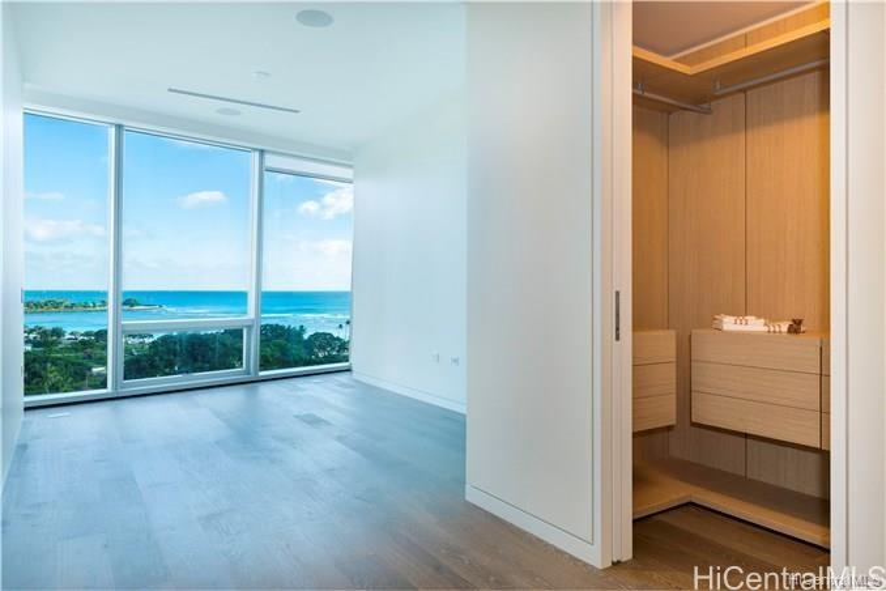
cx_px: 443
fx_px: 591
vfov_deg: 53.1
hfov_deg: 73.7
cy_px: 296
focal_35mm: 24
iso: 250
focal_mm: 16
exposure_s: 1/8
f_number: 10
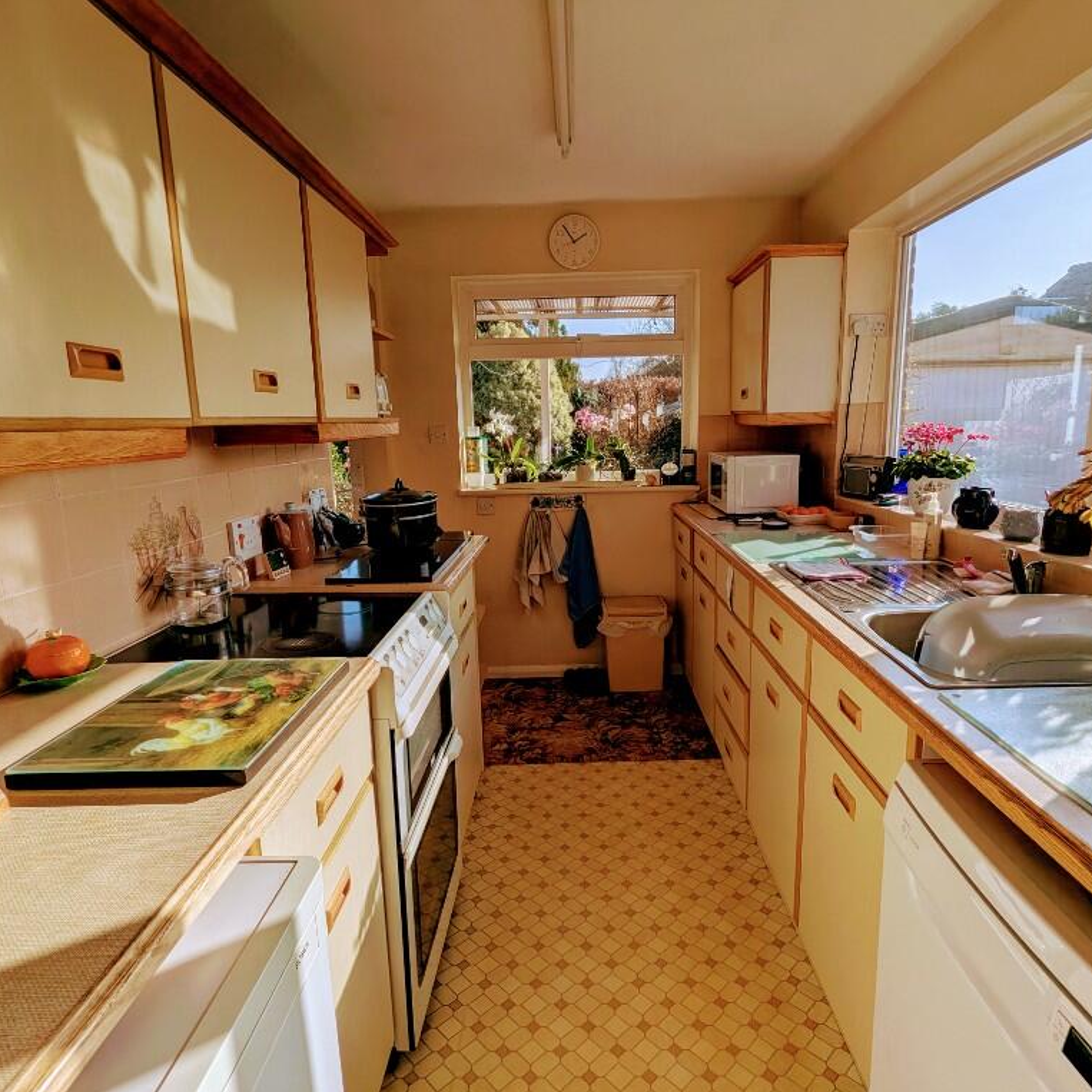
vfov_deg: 77.7
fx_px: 678
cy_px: 549
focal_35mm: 19
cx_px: 564
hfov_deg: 77.7
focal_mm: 2.35
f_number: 2.2
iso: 50
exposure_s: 1/2907
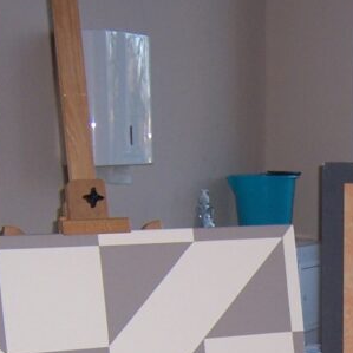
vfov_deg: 16.7
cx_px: 379
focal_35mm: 100
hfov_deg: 16.9
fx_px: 1154
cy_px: 425
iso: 80
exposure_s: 1/60
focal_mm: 5.5
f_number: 2.8
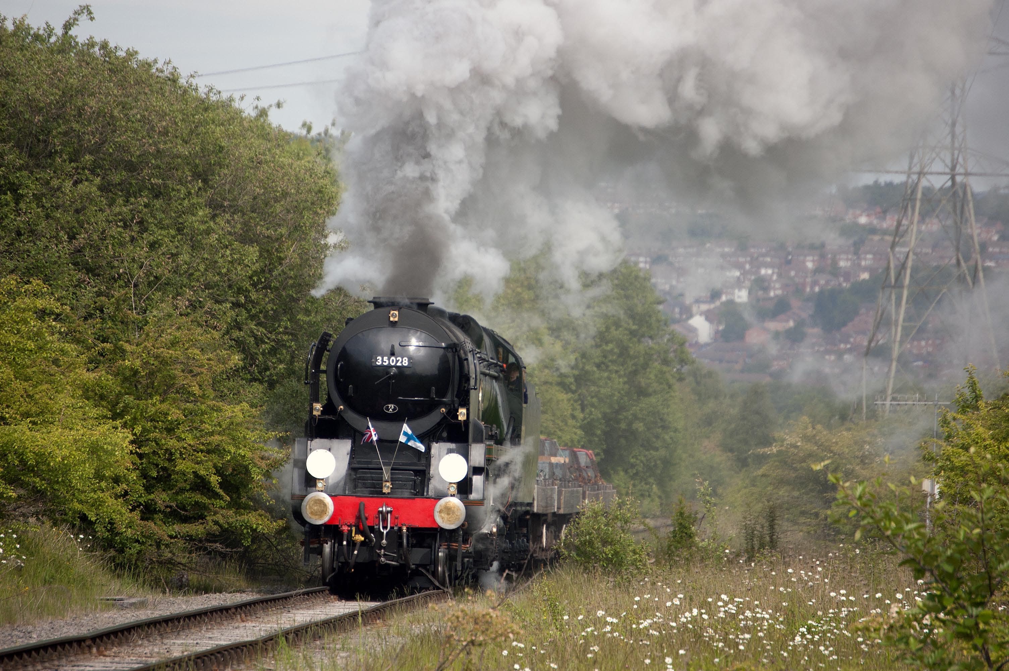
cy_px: 336
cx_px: 504
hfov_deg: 6.9
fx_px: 8401
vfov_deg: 4.6
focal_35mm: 300
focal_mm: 200
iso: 400
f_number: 5.6
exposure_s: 1/800
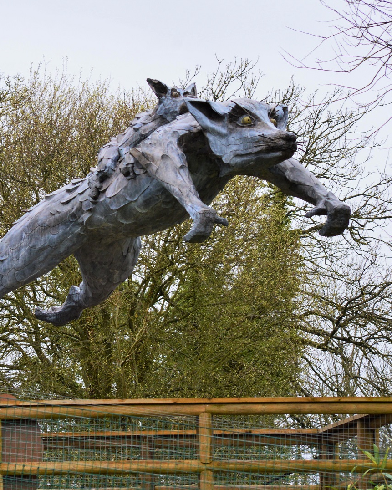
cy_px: 245
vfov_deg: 7.5
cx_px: 65
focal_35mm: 259
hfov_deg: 6.0
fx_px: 3756
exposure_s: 1/160
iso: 400
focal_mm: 122
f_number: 10
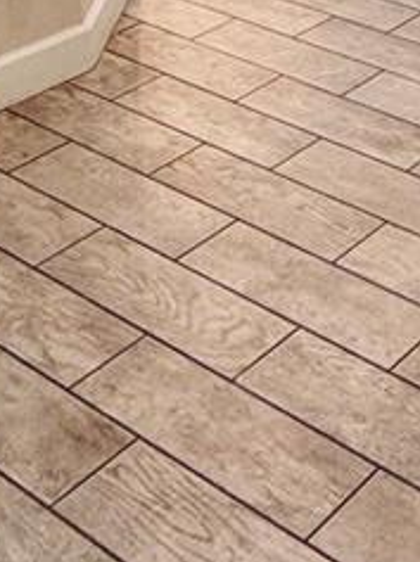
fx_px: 1152
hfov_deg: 17.3
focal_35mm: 71
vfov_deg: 22.1
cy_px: -308
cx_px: 731
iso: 160
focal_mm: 2.22
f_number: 2.2
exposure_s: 1/60
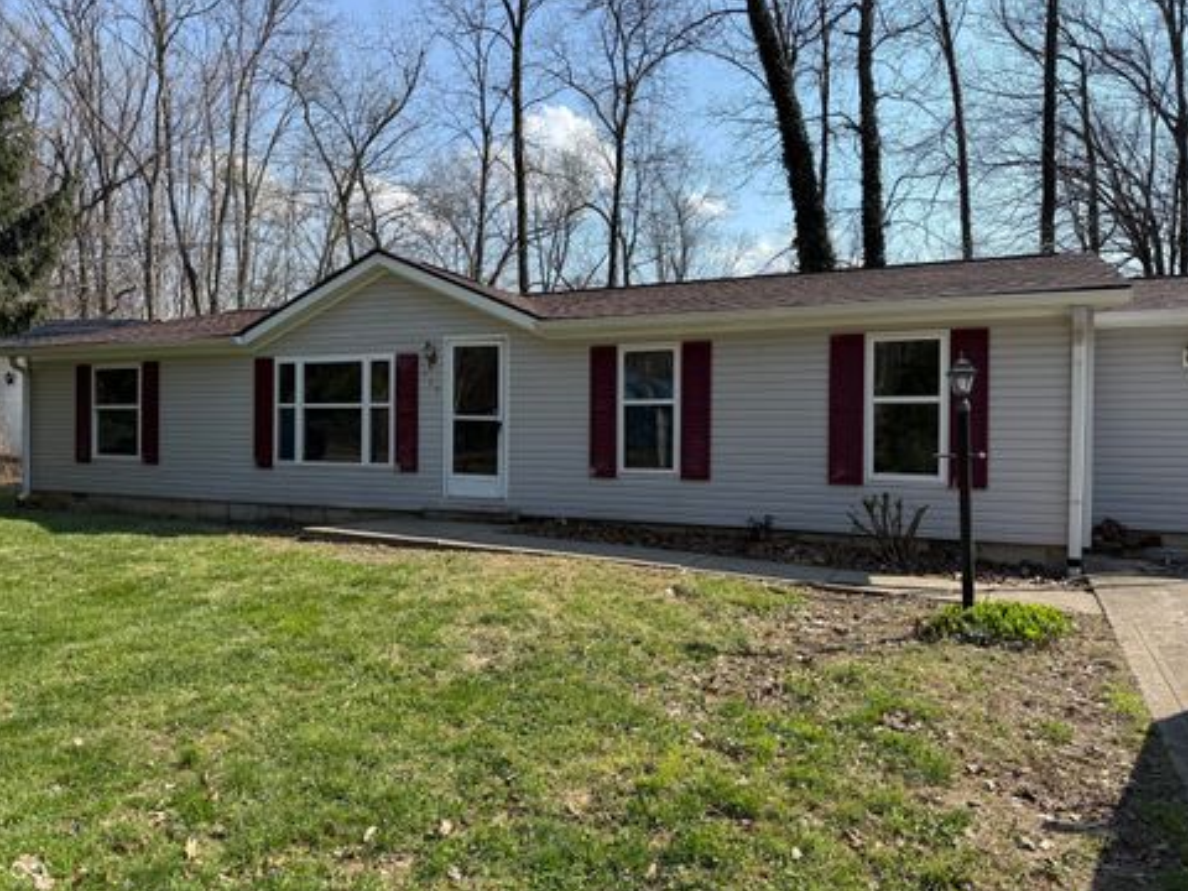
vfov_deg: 54.9
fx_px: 858
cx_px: 611
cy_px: 434
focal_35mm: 25
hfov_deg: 69.4
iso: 80
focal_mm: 6.76
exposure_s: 1/3021
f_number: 1.78
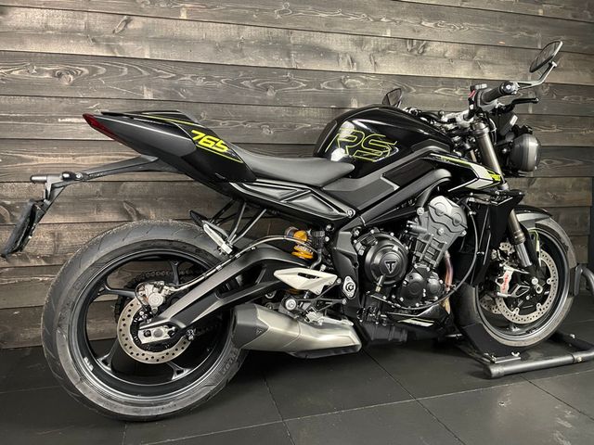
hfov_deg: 67.3
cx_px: 297
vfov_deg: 53.1
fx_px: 446
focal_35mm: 26
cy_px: 222
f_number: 1.6
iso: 500
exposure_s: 1/25
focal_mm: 4.2
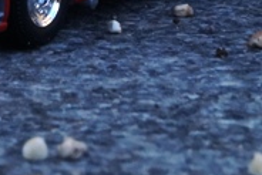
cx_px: -31
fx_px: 1508
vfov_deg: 6.4
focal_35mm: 207
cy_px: -228
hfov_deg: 9.8
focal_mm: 22
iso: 500
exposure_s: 1/60
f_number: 16
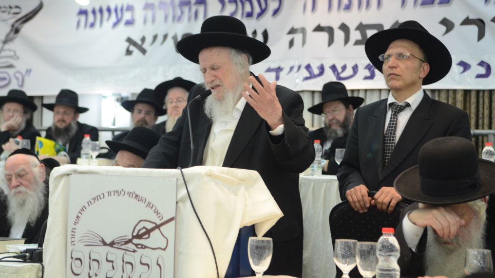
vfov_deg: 15.3
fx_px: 1037
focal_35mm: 79
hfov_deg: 26.8
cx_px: 246
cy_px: 123
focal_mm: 50
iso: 1250
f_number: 3.5
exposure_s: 1/125
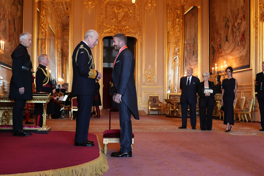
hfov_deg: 39.6
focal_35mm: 50
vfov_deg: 27.0
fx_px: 367
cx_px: 132
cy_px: 88
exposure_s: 1/125
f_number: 4
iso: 4000
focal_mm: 50
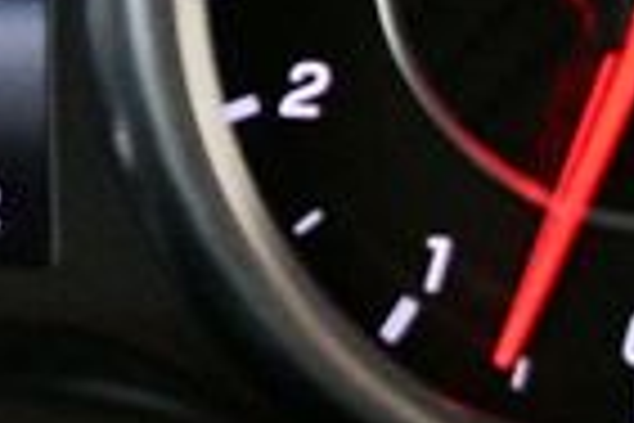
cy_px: 0
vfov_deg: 9.1
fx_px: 2641
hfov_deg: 13.1
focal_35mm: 150
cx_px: -256
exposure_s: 1/60
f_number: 3.8
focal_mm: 22
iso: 9000
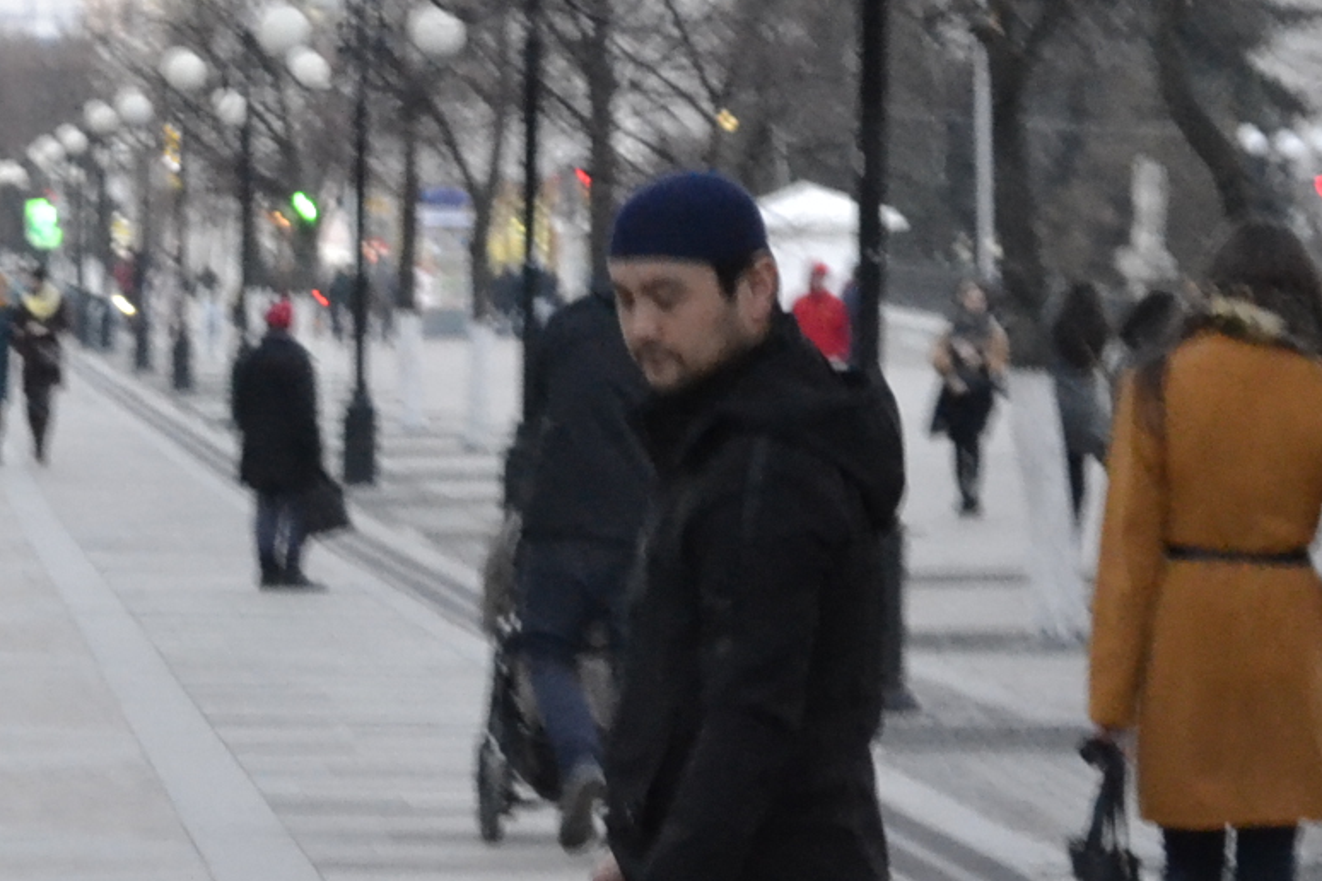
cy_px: 628
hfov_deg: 8.3
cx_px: -118
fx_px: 9014
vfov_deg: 5.6
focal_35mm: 245
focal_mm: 55
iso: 3200
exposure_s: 1/60
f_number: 5.6
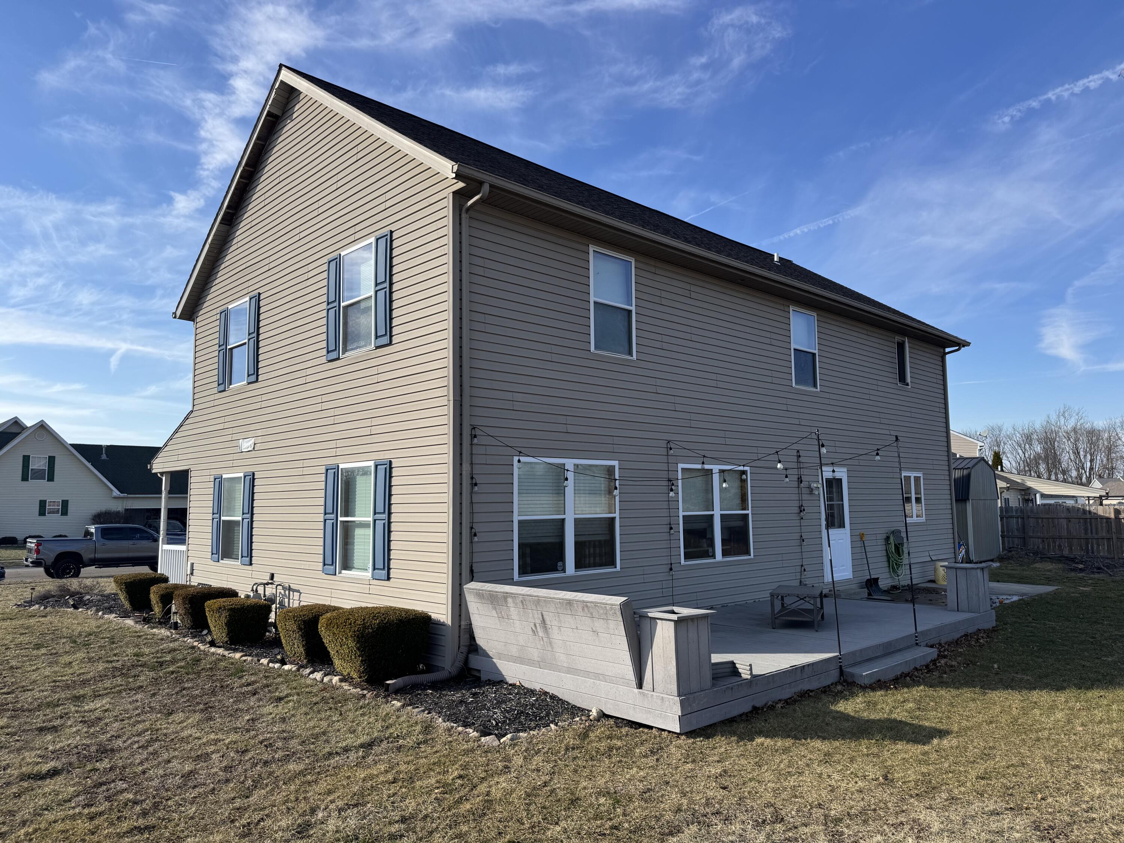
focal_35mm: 24
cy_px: 422
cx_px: 562
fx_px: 779
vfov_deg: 56.8
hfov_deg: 71.6
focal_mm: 6.76
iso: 80
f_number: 1.78
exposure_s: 1/3802
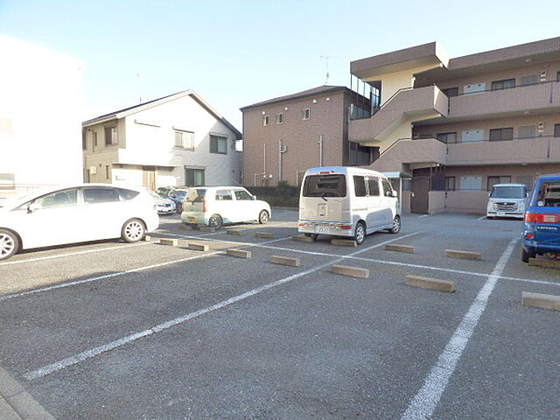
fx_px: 324
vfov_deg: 66.0
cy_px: 210
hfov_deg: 81.7
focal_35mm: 20
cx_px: 280
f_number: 5
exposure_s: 1/125
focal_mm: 3.58
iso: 400
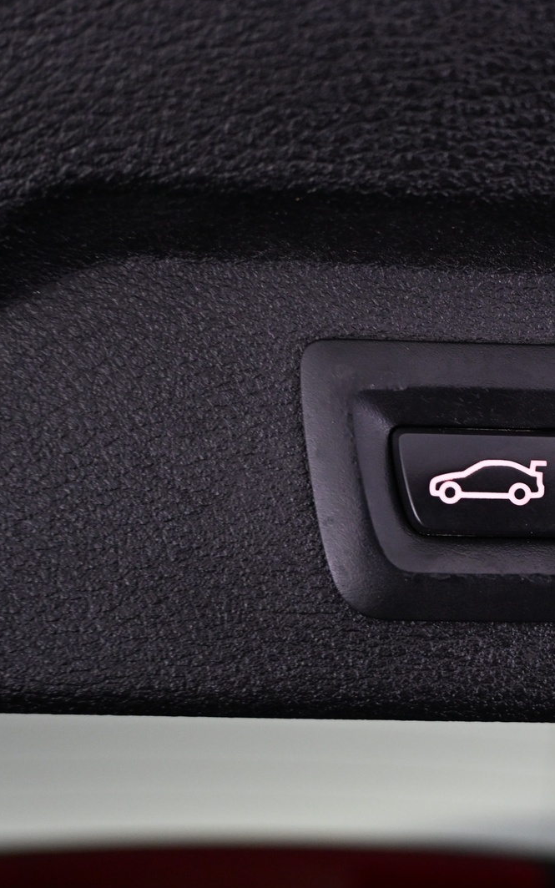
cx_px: 567
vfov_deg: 44.0
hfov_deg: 26.7
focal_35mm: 45
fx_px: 1098
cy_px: 447
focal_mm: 19.5
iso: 1100
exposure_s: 1/30
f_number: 3.8
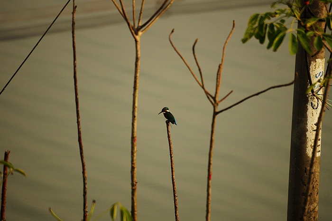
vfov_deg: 1.8
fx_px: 6909
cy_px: 110
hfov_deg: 2.8
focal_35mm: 750
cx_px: 166
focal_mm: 500
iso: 200
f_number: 8
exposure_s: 1/400
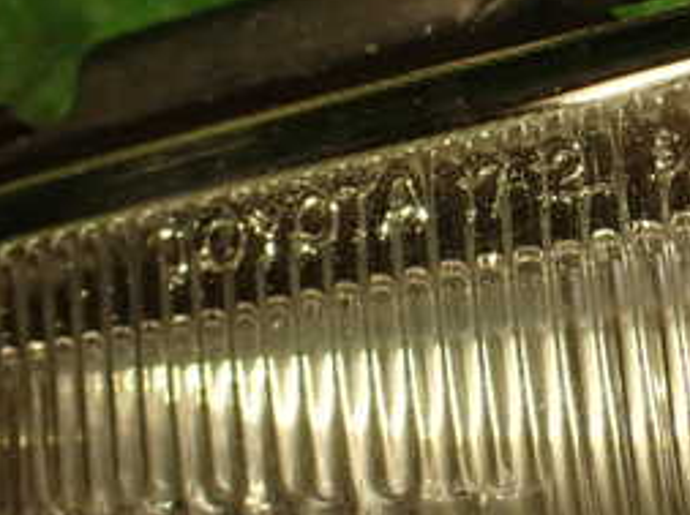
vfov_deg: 19.3
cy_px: 177
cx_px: 791
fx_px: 1513
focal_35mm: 76
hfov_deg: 23.8
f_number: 2.4
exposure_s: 1/30
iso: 250
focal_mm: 5.79
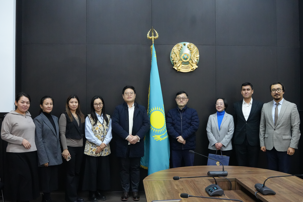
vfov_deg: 36.9
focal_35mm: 36
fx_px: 303
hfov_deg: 53.1
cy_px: 101
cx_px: 152
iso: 5000
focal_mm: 24
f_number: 4
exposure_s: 1/160
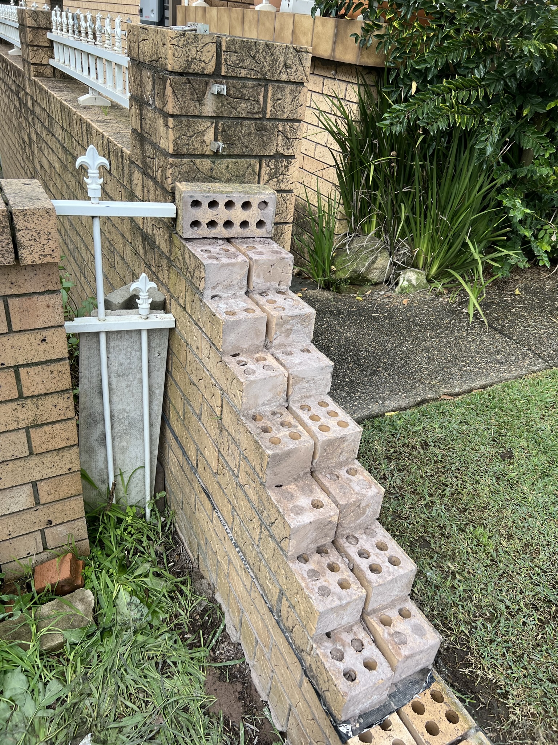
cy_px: 372
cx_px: 279
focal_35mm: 26
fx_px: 559
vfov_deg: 67.3
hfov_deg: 53.1
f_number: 1.5
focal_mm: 5.7
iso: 50
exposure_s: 1/1089
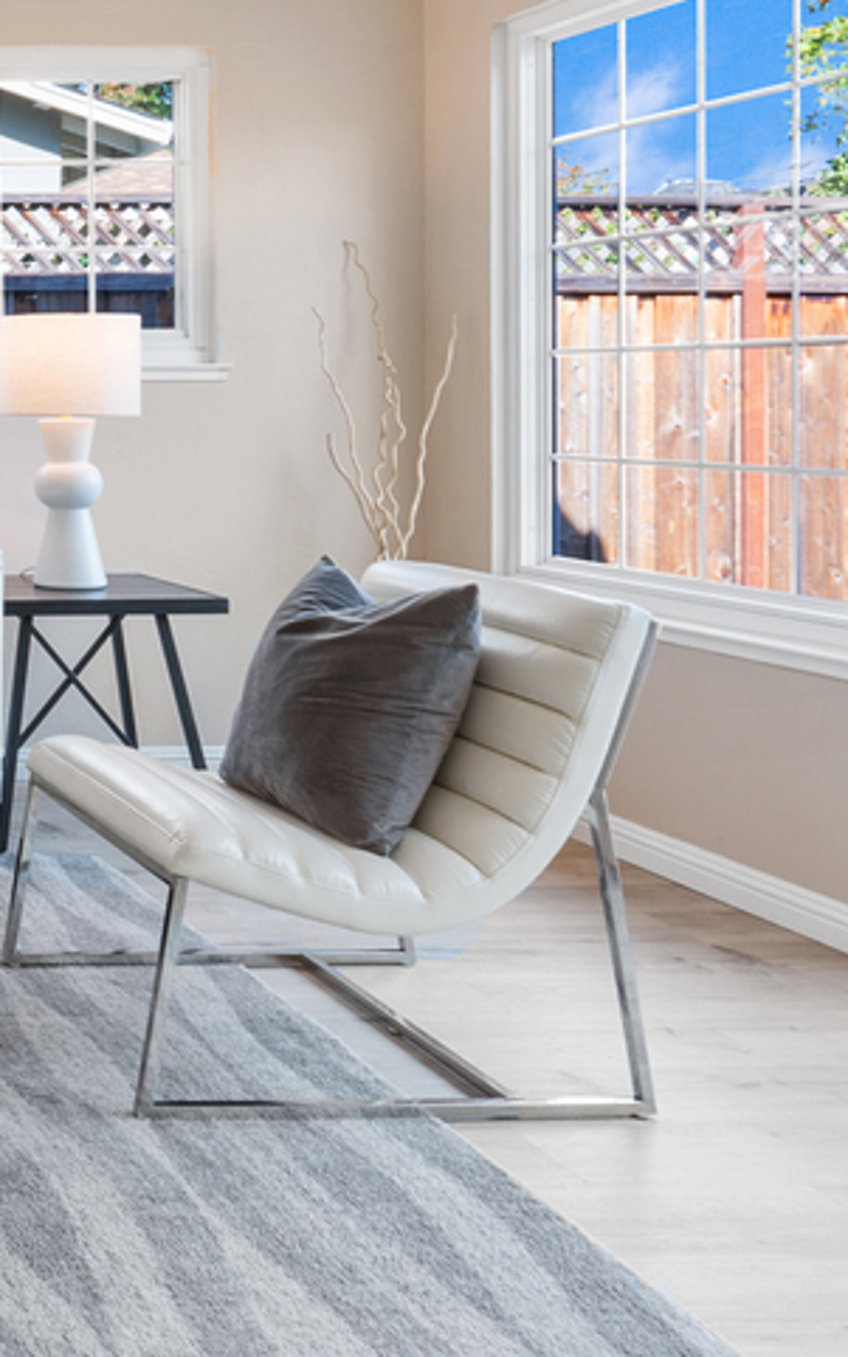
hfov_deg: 23.7
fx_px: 1517
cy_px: 419
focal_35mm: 41
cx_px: -476
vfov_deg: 47.2
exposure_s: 1/2
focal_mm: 10
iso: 50
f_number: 8
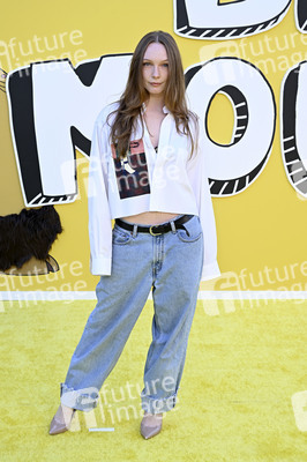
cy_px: 231
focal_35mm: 59
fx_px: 756
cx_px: 154
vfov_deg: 34.0
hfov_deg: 23.0
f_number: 7.1
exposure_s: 1/200
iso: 640
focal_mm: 59
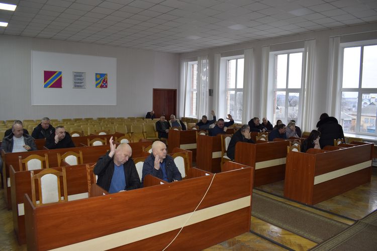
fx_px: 283
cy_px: 126
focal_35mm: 27
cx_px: 188
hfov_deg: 67.4
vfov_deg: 47.9
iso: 800
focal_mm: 18
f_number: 5
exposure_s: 1/100
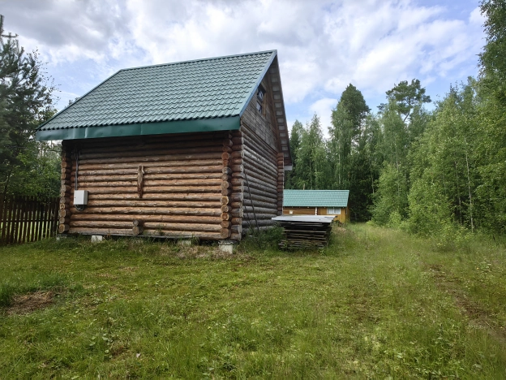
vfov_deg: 61.1
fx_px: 322
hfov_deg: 76.4
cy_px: 190
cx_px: 253
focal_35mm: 22
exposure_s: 1/1802
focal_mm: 1.76
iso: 50
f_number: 2.2
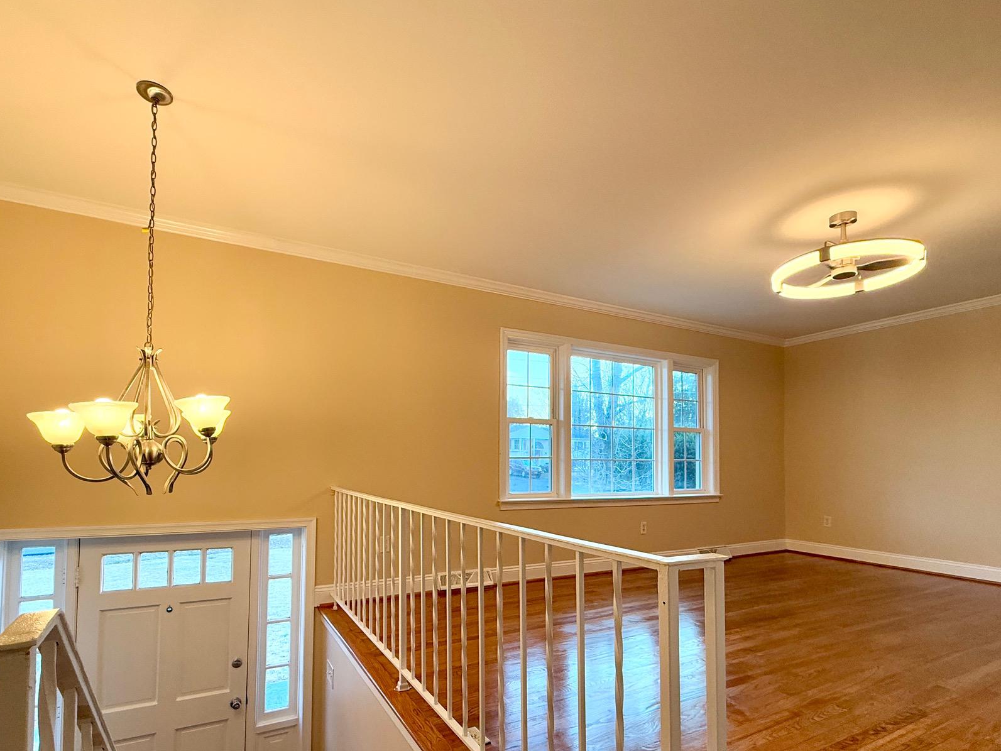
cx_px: 478
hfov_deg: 87.7
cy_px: 450
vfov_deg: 70.9
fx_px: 521
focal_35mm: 18
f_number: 2.2
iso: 200
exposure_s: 1/120
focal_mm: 2.22
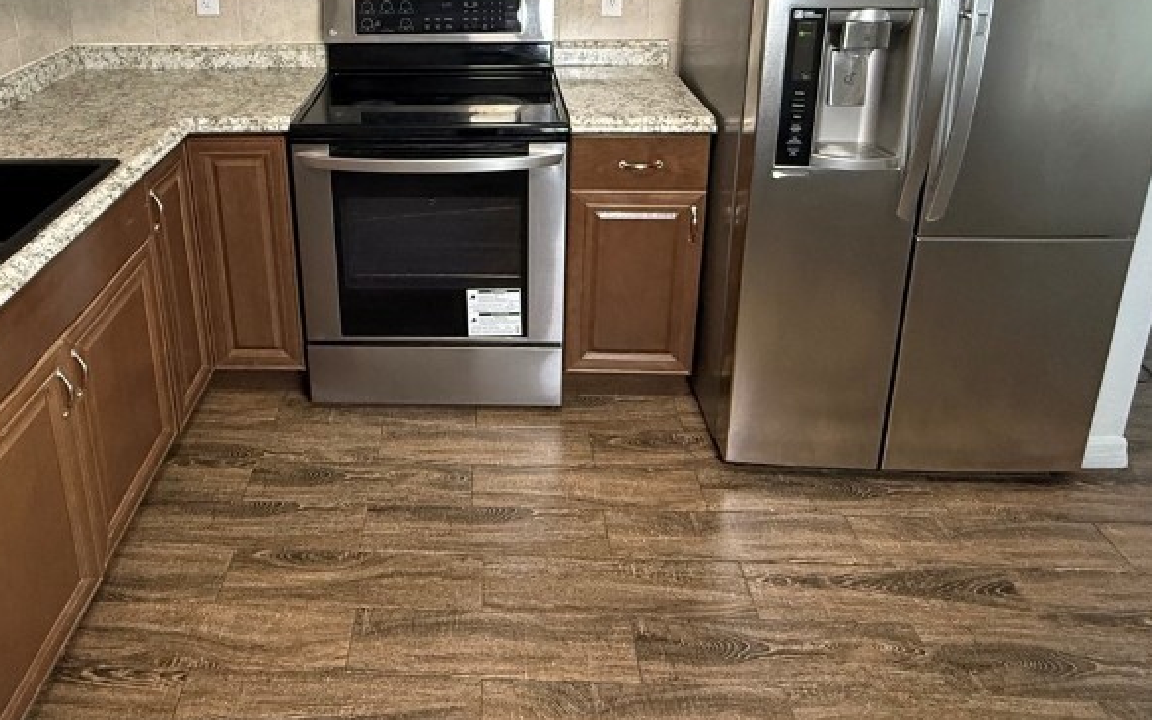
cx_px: 452
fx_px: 816
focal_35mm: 26
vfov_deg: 44.1
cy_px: 97
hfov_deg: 69.6
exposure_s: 1/60
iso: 500
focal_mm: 2.22
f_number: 2.2
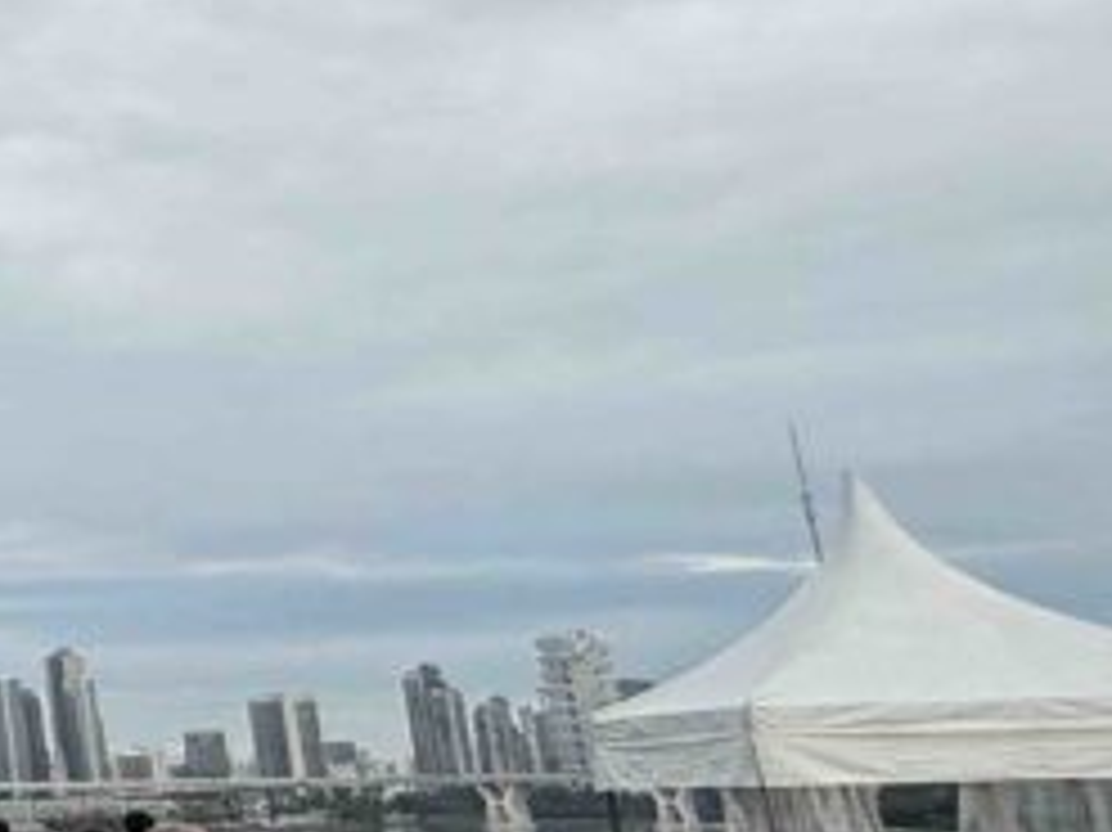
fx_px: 1862
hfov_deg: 21.0
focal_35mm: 58
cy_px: 409
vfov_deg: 25.2
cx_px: -941
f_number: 2.2
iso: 50
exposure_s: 1/1656
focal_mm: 2.22
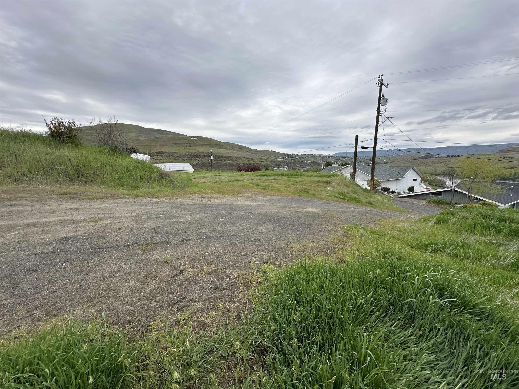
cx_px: 260
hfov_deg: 102.1
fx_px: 210
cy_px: 194
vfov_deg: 85.7
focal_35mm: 14
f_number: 2.2
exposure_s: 1/1401
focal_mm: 2.22
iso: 50
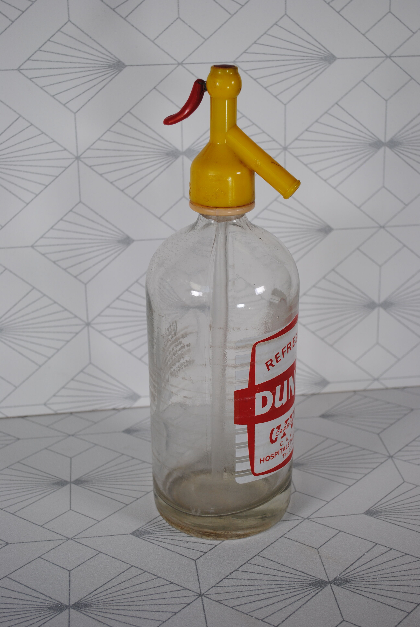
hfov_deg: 25.1
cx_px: 210
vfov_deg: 36.8
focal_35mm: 54
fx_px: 942
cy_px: 314
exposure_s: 1/125
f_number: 5.6
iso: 100
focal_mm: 36
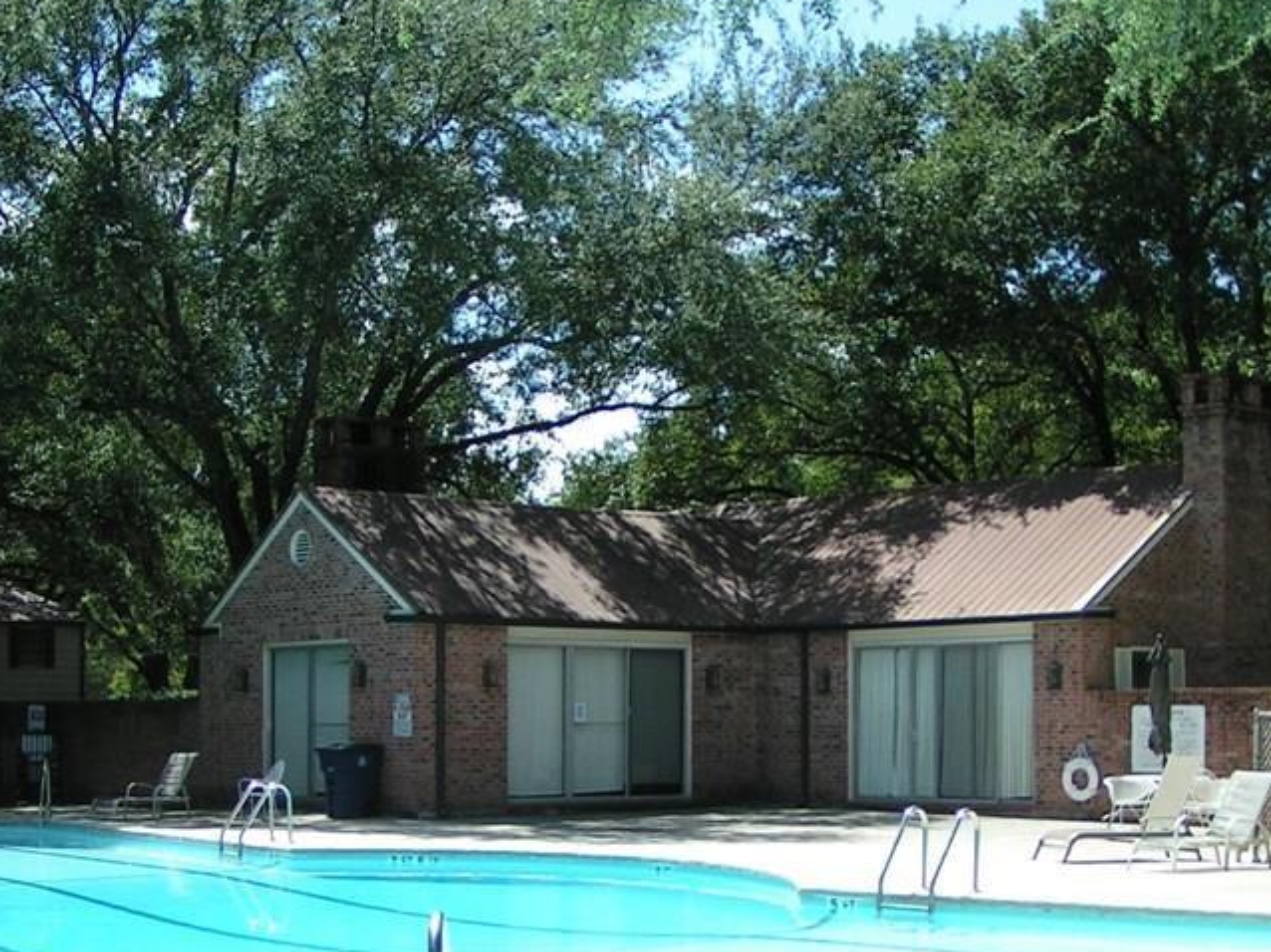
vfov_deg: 24.0
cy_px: 544
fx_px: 2239
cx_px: 626
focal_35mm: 61
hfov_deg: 31.7
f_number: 3.2
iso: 80
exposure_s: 1/800
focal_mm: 5.8
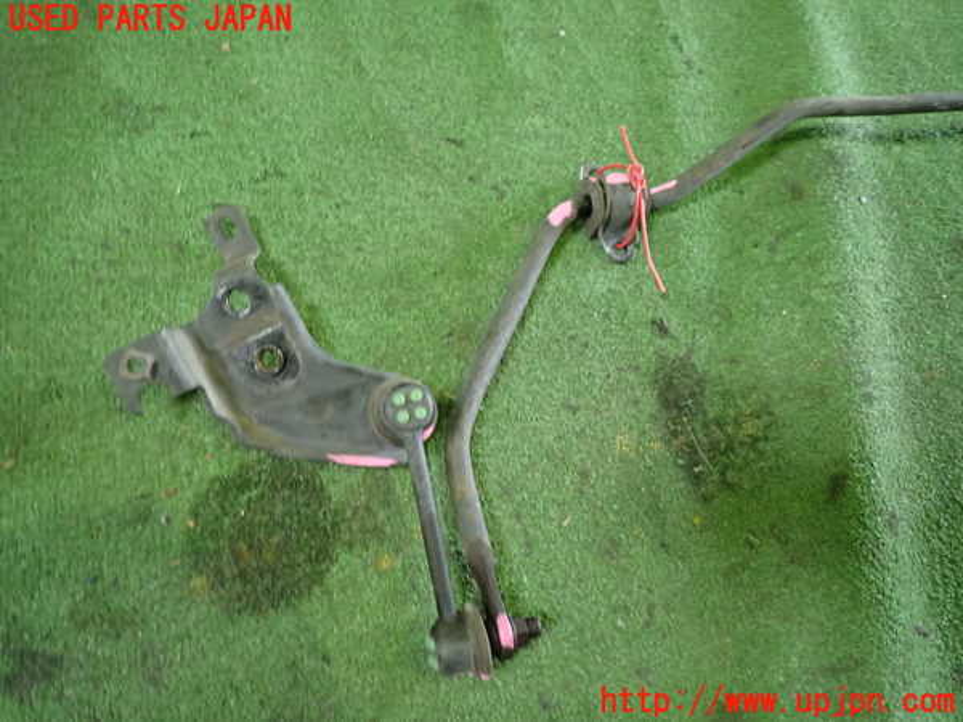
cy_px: 361
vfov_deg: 54.9
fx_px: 695
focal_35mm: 25
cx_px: 482
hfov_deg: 69.4
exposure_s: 1/30
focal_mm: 4.5
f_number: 2
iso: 400
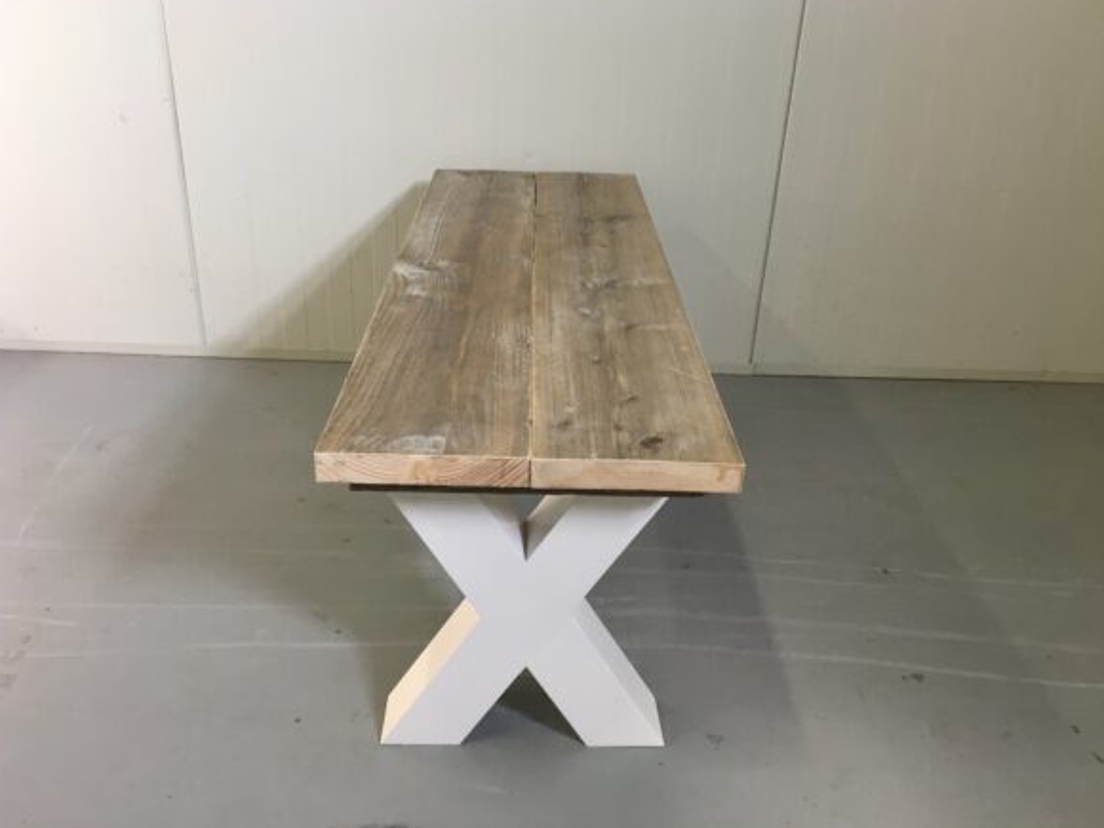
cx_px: 544
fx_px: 957
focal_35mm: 30
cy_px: 402
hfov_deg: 60.0
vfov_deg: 46.8
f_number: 2.2
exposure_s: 1/33
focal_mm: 4.15
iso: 100
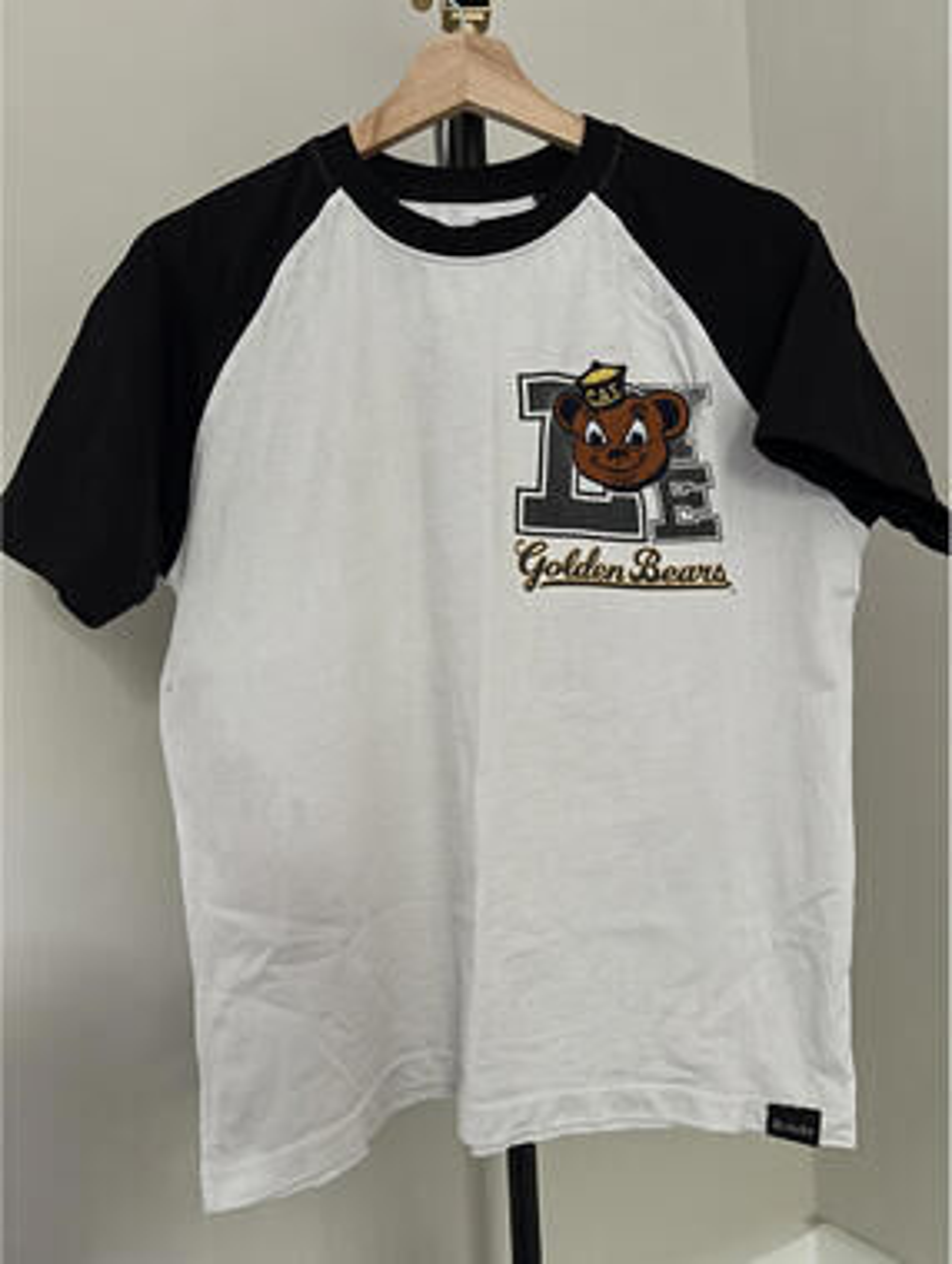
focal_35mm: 26
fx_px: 951
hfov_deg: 53.2
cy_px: 632
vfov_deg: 67.2
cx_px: 476
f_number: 1.5
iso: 500
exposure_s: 1/60
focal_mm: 5.7
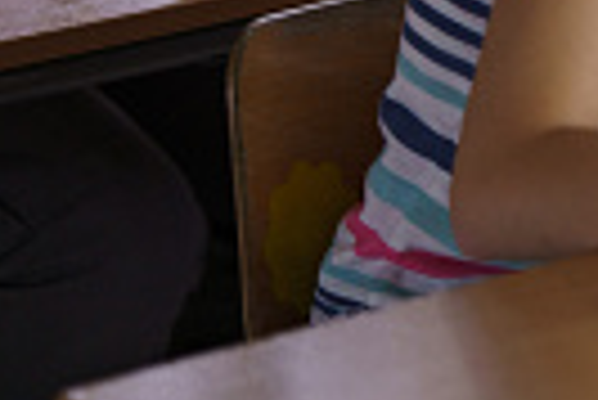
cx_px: 1104
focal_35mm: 325
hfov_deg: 6.2
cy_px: -348
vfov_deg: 4.2
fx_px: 5404
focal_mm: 85
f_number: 2
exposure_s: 1/160
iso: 800
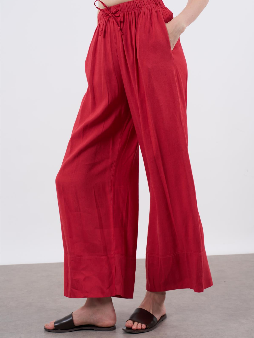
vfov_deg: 27.4
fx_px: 695
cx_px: 127
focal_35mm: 71
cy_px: 166
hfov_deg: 20.7
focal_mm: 65
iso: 160
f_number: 8
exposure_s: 1/160
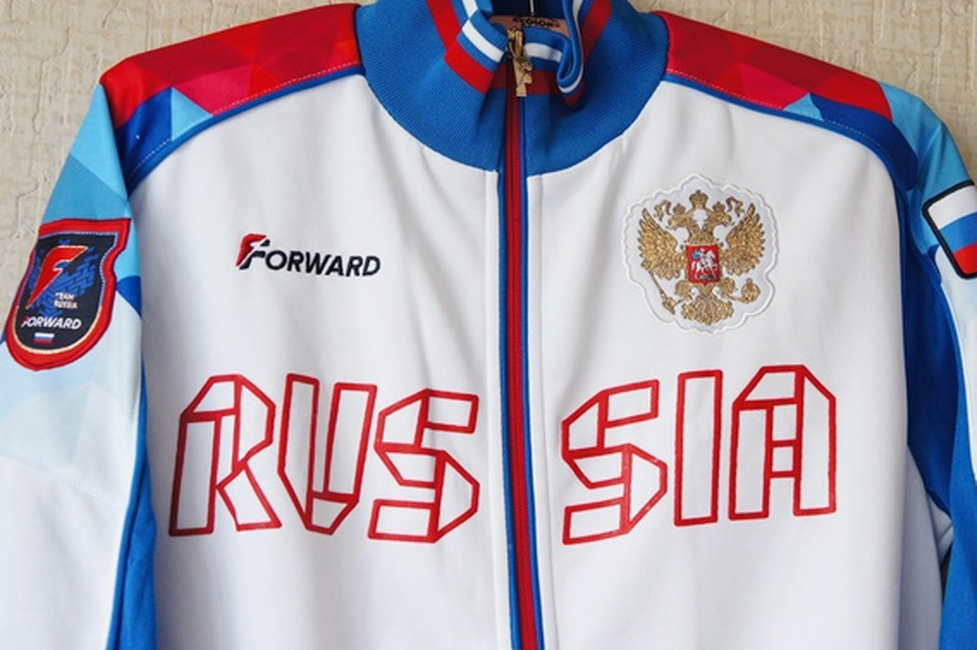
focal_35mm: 71
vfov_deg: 19.2
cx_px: 511
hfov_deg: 28.5
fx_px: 1926
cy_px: 292
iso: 1600
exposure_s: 1/160
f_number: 6.3
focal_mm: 42
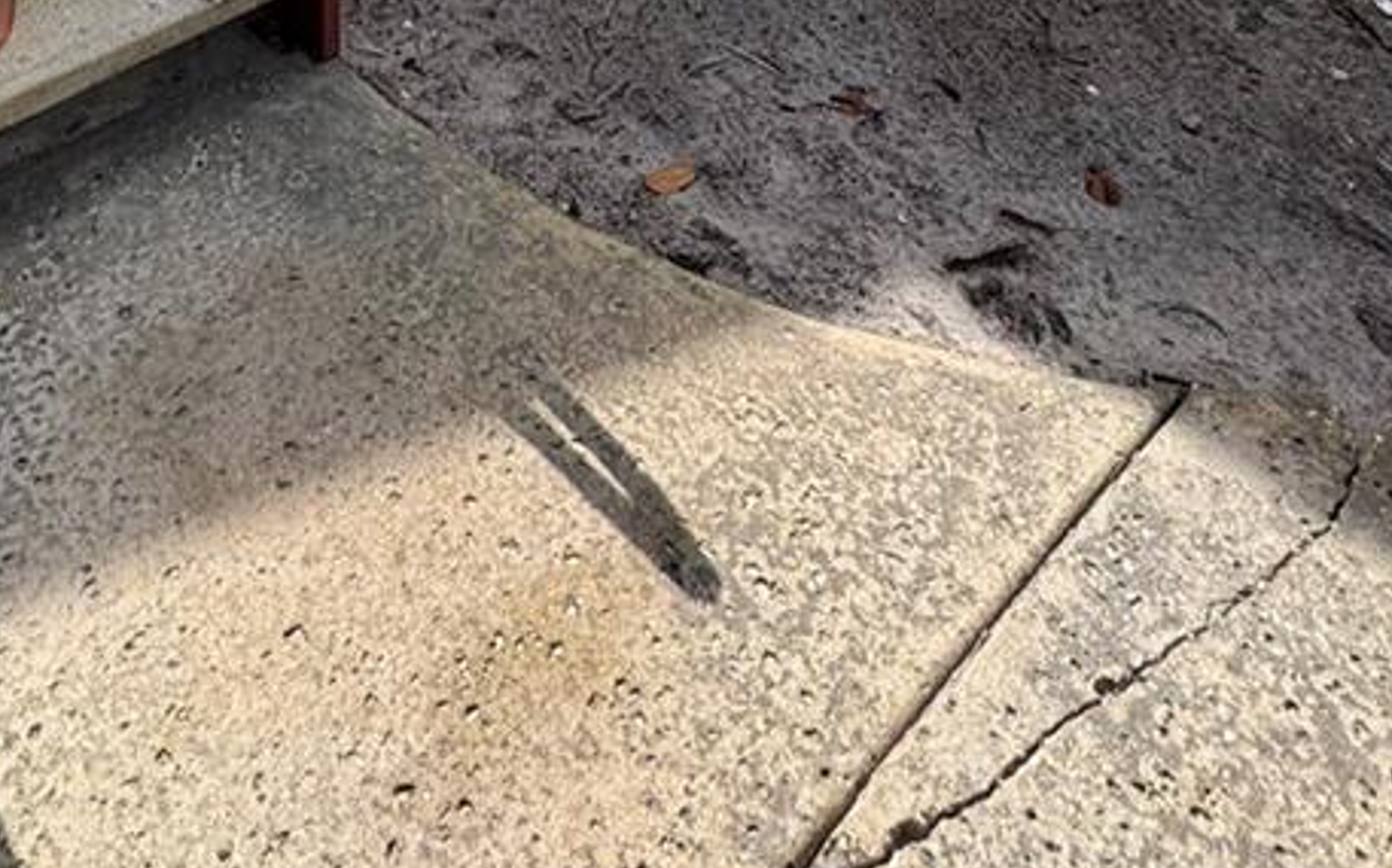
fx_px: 1479
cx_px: 408
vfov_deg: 19.7
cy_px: -828
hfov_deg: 49.1
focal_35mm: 39
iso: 40
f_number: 2.2
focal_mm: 2.22
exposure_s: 1/337
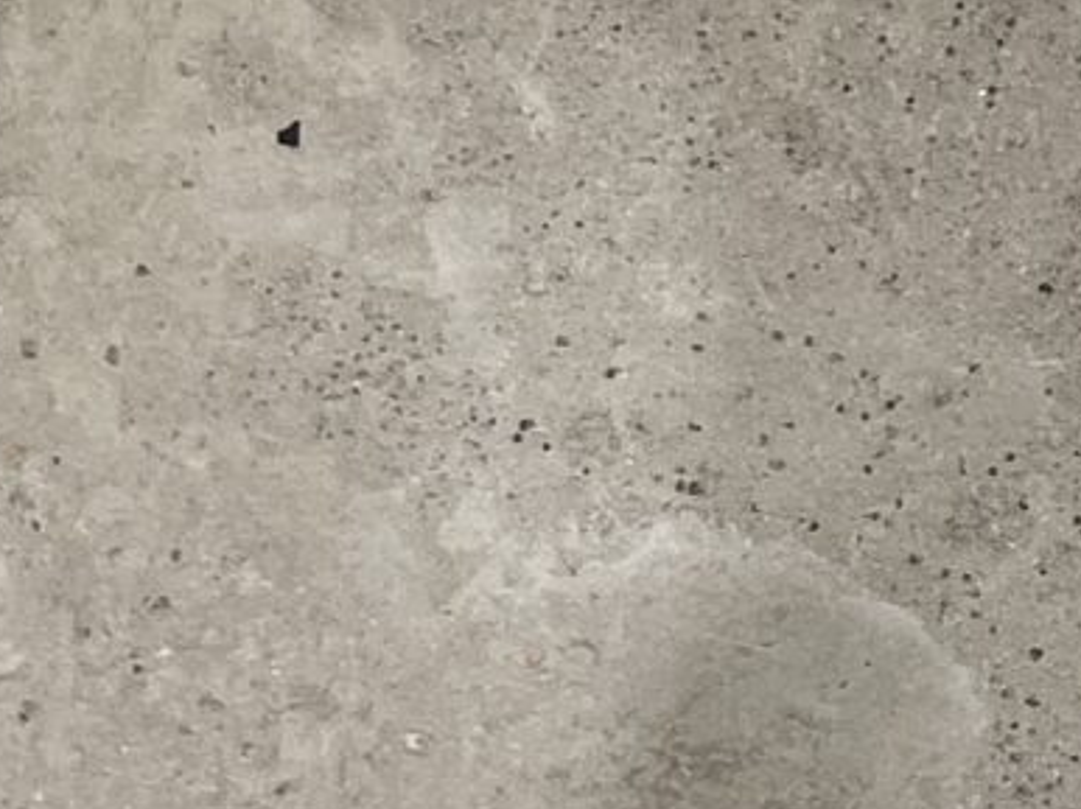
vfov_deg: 8.3
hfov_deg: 11.1
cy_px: -1081
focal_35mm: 166
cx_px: 1930
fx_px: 5181
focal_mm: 5.1
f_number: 1.6
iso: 100
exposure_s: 1/100
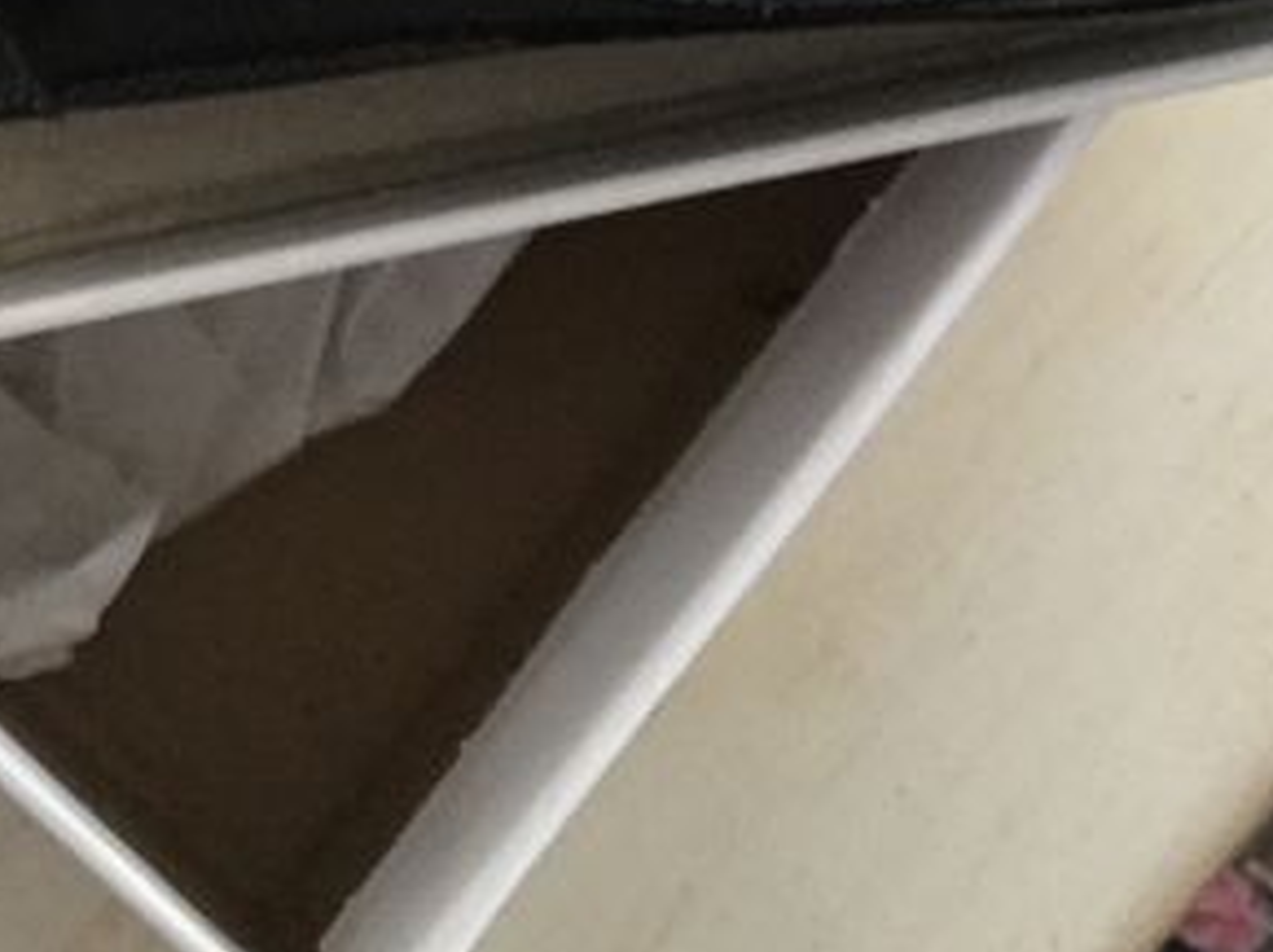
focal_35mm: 107
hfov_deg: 18.1
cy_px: -662
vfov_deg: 12.8
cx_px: 127
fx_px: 3932
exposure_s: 1/20
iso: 200
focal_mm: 3.3
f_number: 2.4
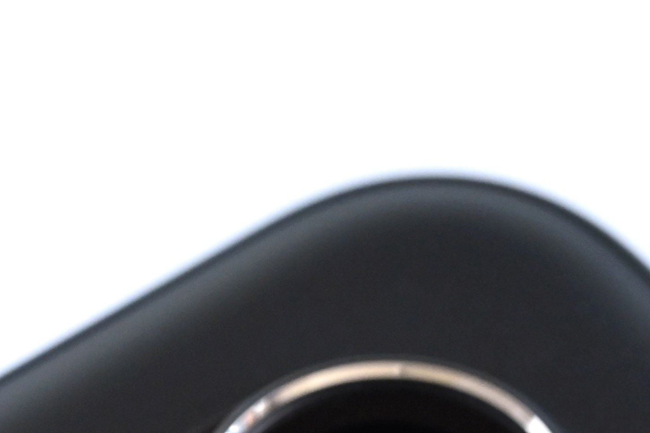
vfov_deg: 3.1
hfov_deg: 4.7
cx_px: 59
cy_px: 779
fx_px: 7853
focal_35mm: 435
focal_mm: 105
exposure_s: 1/40
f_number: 11
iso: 3200
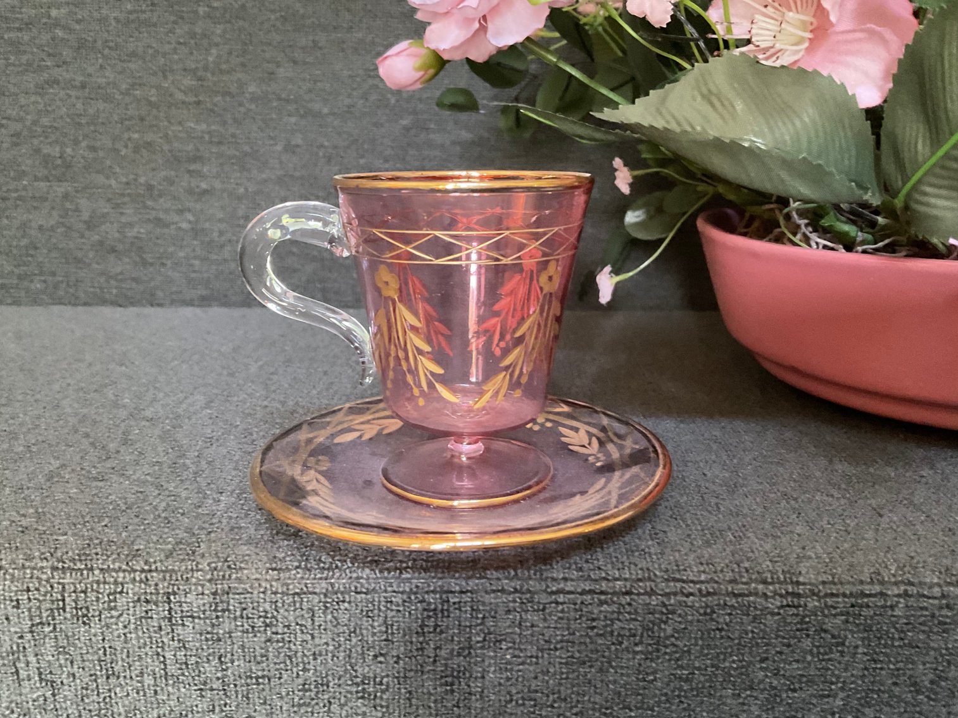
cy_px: 359
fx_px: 803
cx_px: 479
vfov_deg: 48.2
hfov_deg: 61.7
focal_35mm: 29
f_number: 1.8
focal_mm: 3
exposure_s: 1/30
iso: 500
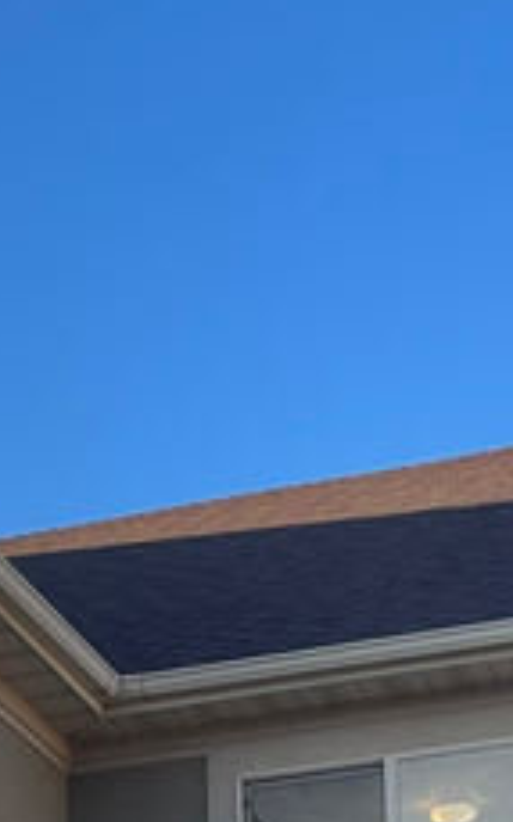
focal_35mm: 123
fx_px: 2753
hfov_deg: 10.3
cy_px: 1188
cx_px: -287
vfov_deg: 15.8
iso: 32
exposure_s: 1/1247
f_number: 1.6
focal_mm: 4.2
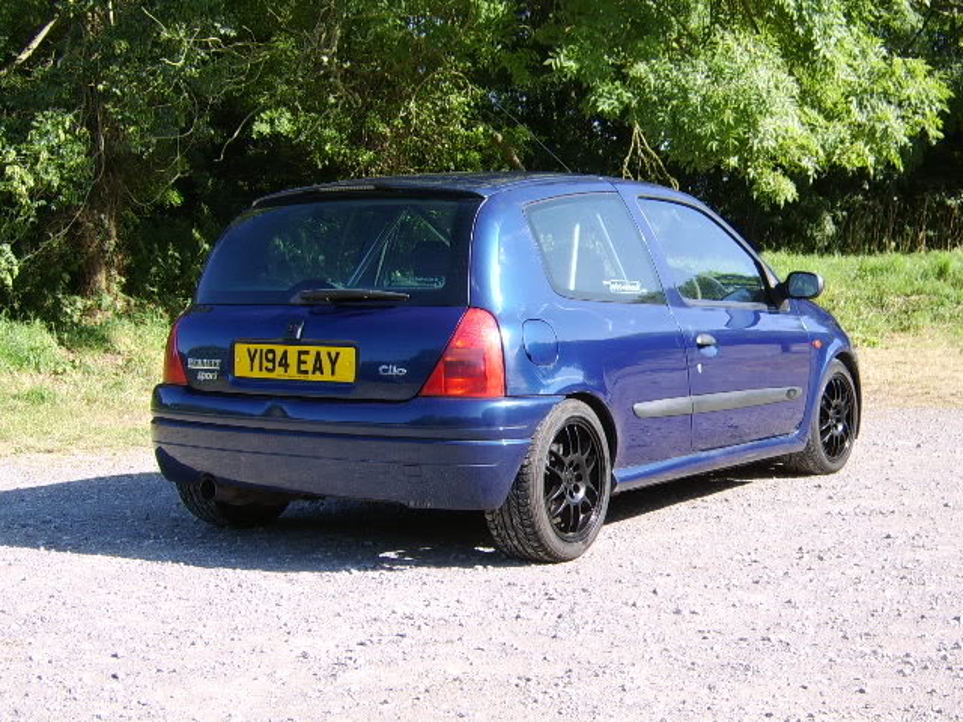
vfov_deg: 31.5
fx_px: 1280
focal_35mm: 46
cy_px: 361
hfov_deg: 41.2
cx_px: 482
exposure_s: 1/148
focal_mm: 11.93
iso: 71
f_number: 4.9
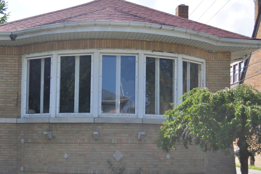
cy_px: 110
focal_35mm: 62
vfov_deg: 21.8
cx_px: 96
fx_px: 449
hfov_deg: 32.2
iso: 500
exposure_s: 1/2000
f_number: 4.5
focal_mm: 30
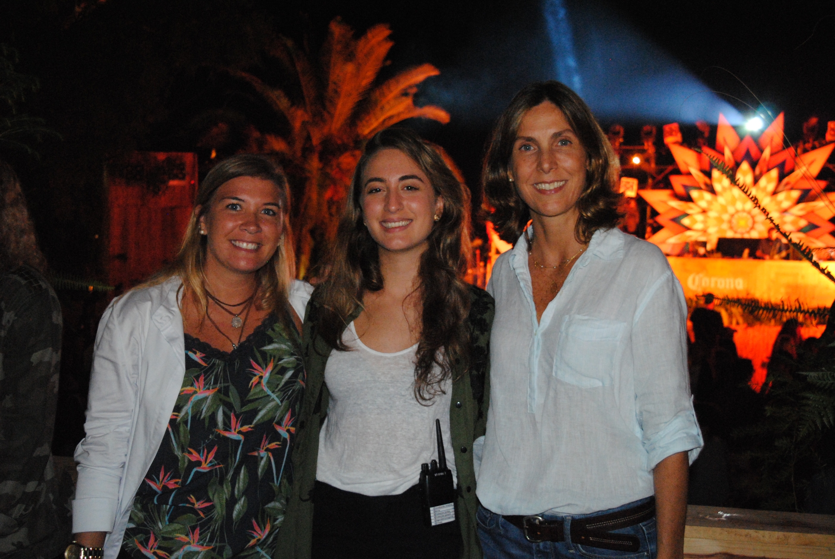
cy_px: 280
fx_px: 906
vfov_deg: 34.3
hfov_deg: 49.5
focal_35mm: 39
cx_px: 418
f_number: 4
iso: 1600
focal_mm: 26
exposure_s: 1/20
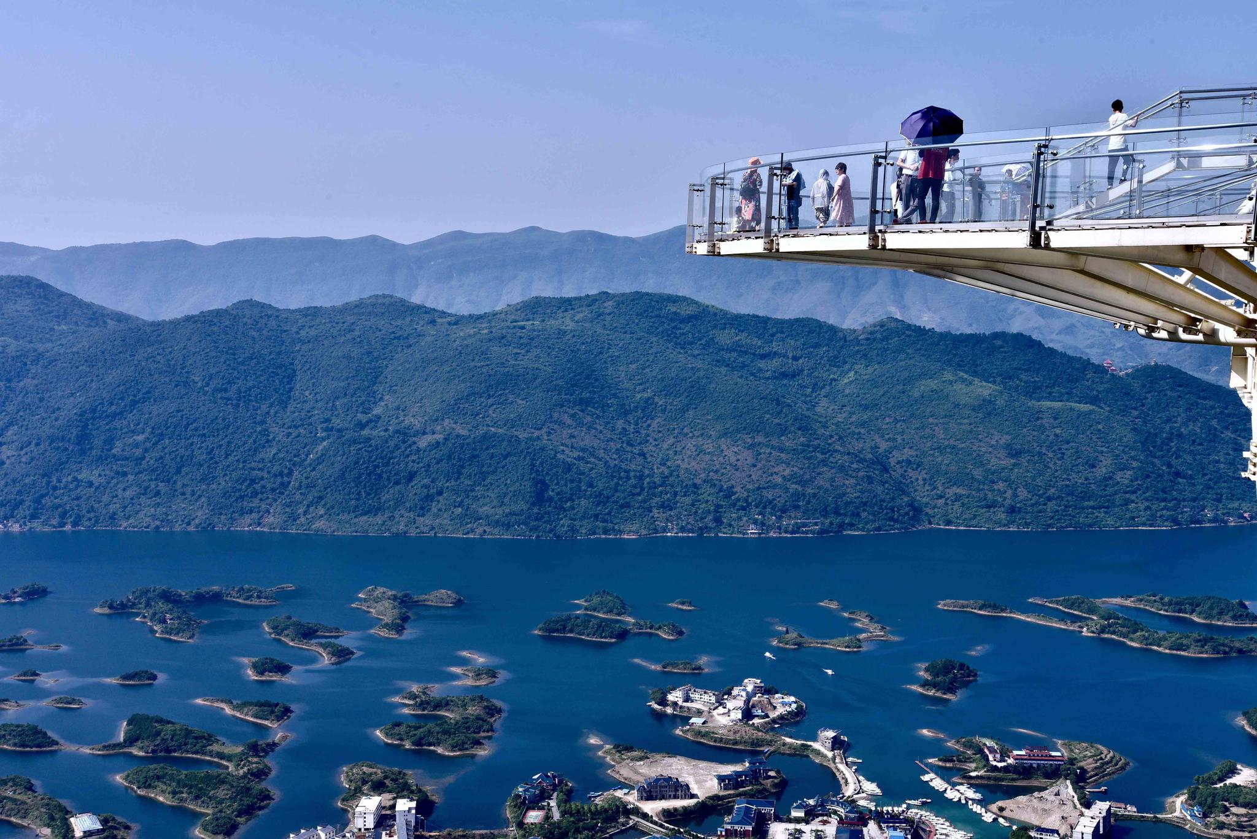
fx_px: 1676
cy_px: 420
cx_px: 628
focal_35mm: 48
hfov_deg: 41.1
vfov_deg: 28.1
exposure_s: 1/160
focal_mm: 48
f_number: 13
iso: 125
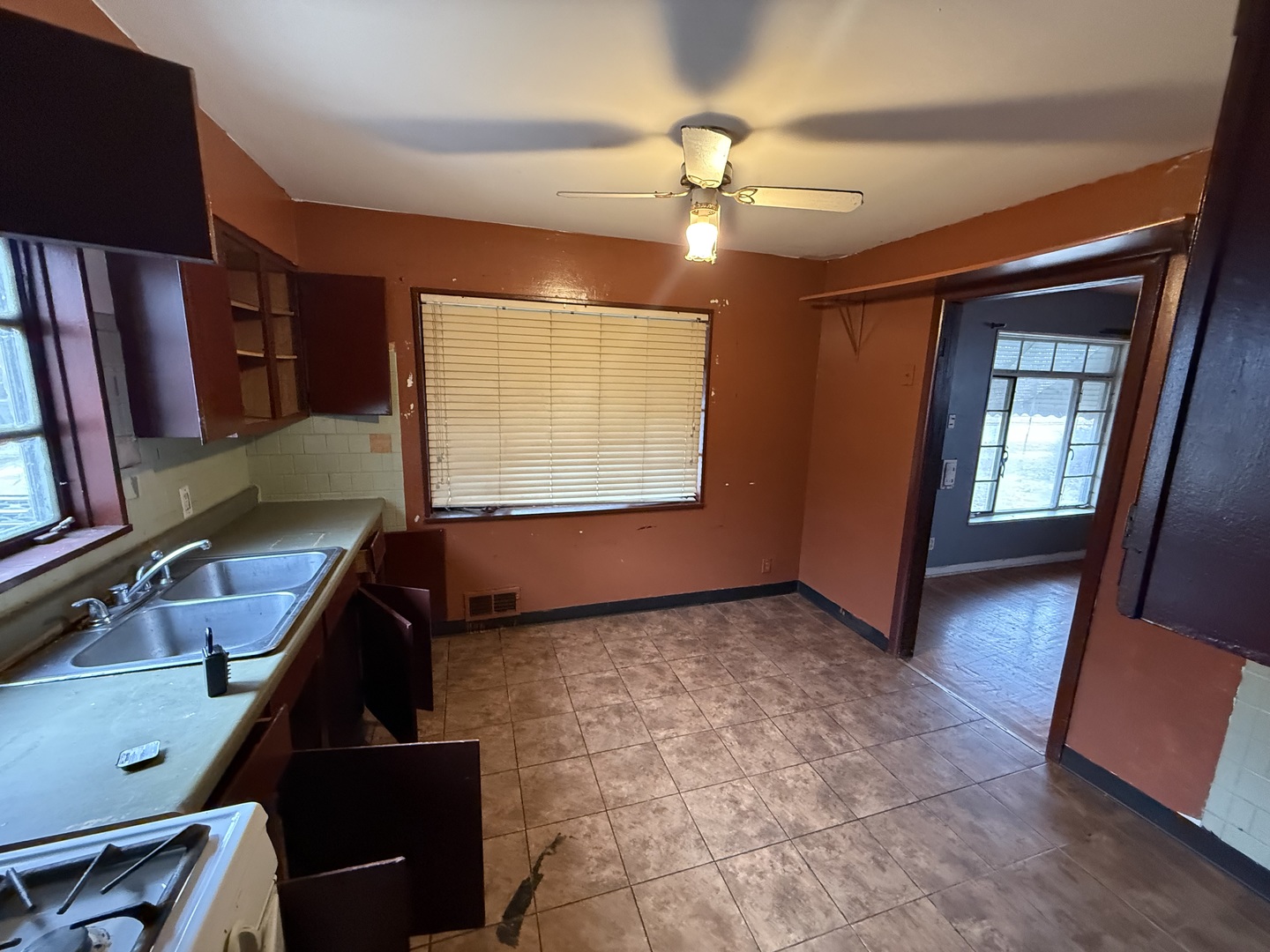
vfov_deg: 85.7
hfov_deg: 102.1
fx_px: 514
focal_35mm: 14
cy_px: 476
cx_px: 635
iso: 640
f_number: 2.2
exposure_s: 1/60
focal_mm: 2.22
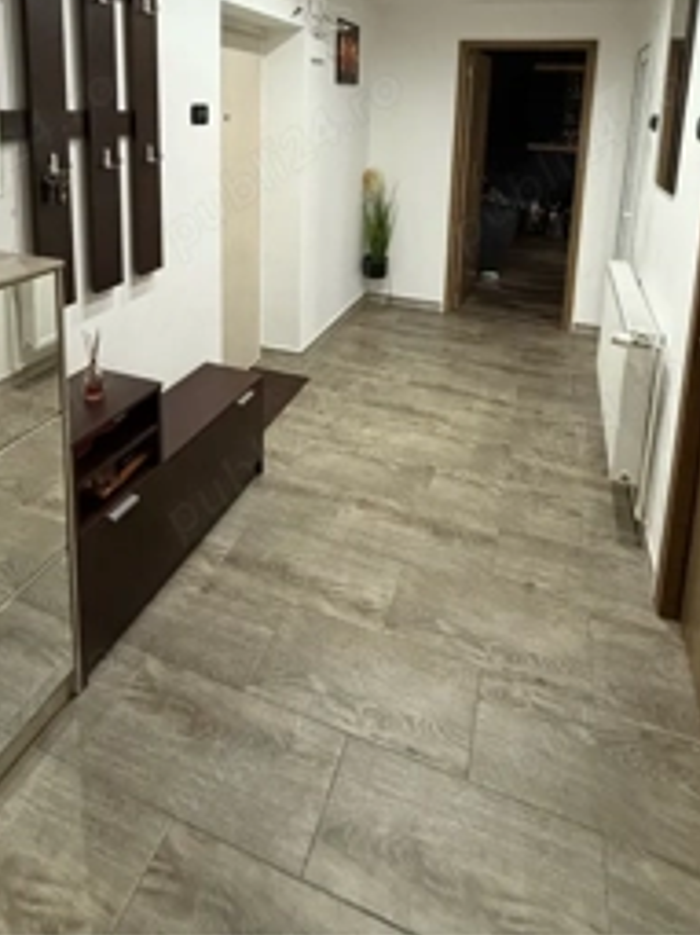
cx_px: 355
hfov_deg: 61.0
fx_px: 594
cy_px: 205
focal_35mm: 22
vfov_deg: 69.9
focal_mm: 2.22
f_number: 2.2
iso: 250
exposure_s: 1/50
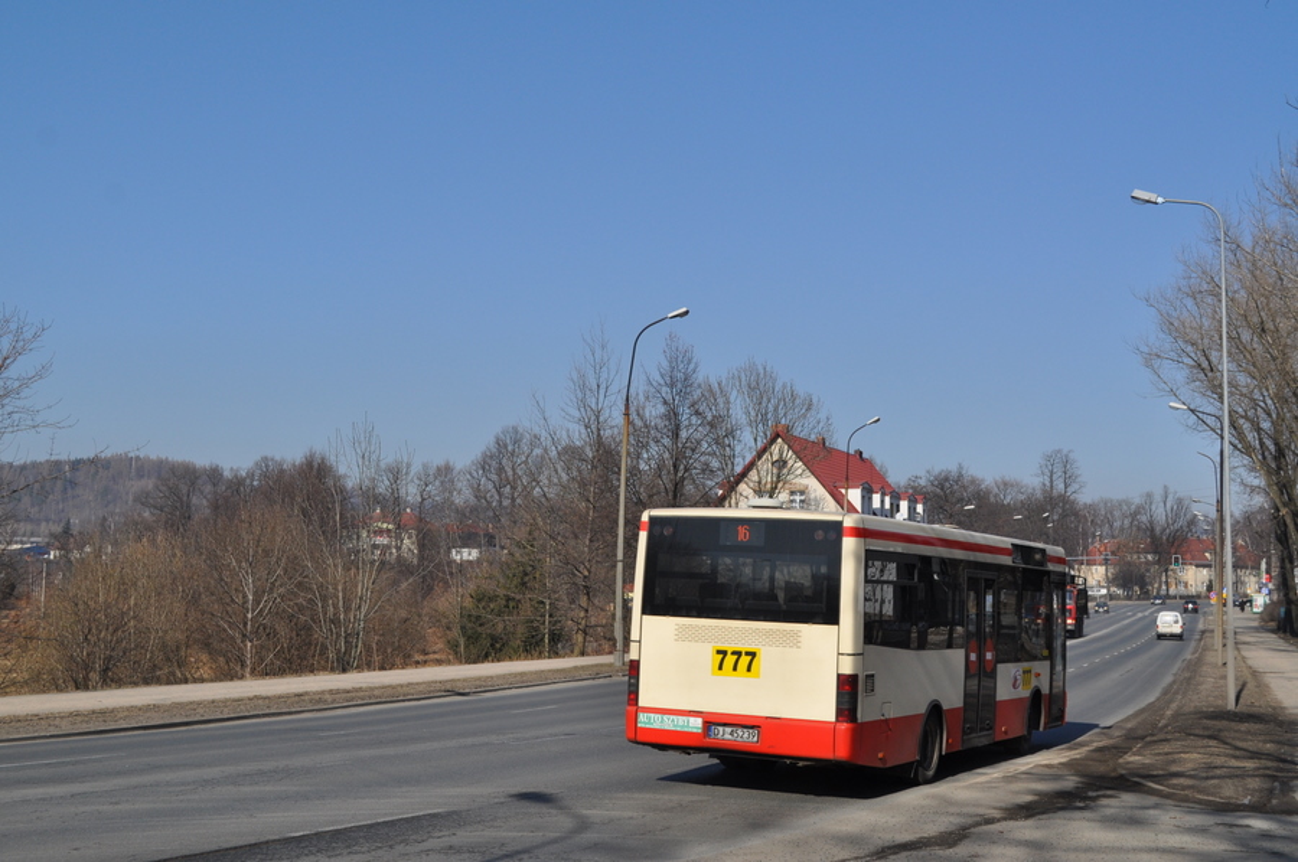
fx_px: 1729
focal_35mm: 48
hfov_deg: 41.2
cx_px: 649
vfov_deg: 28.0
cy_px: 431
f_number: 8
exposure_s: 1/2000
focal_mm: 32
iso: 400
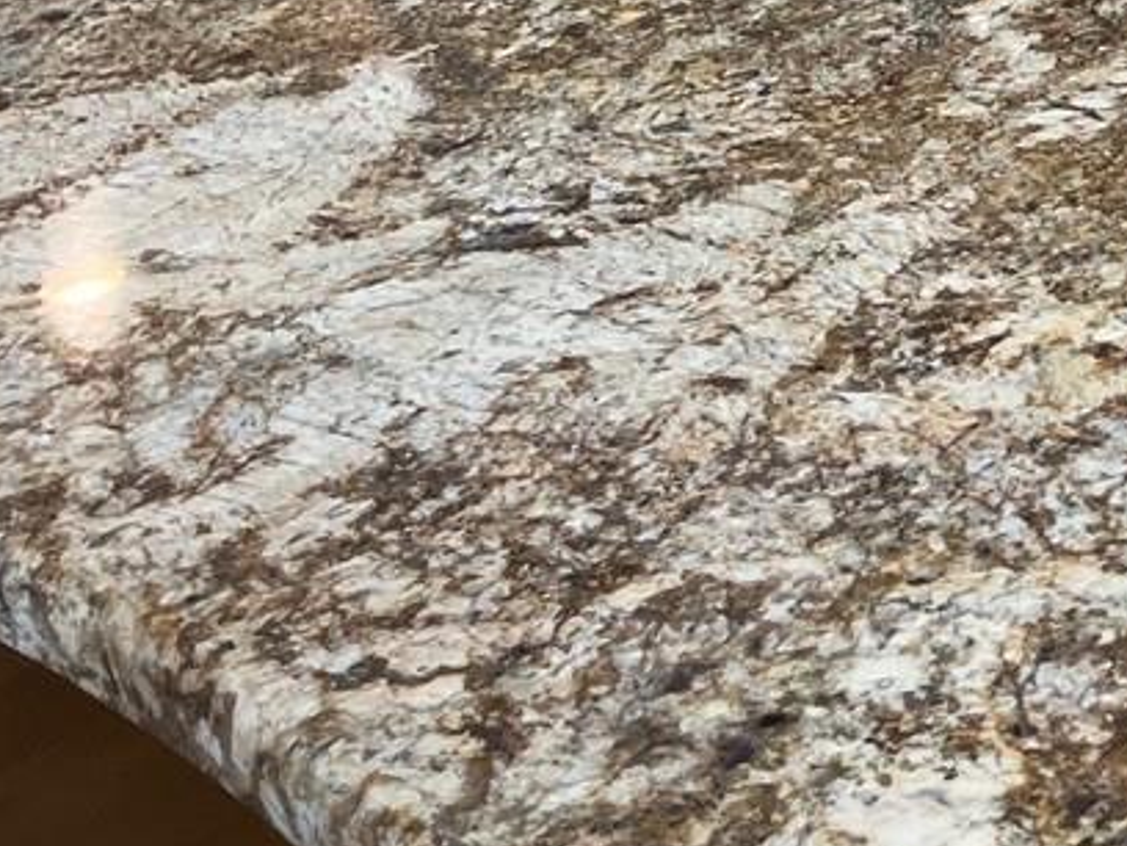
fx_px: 3321
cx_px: 1964
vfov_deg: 13.2
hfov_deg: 16.5
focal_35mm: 102
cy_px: -636
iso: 100
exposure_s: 1/120
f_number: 1.6
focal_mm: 5.1
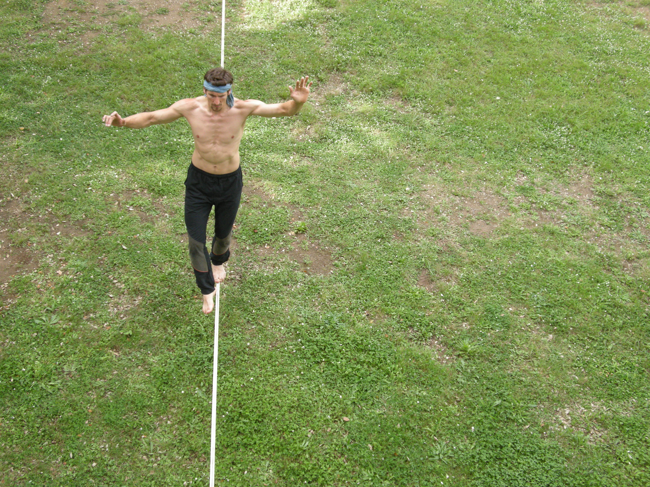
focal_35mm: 45
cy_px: 244
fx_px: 845
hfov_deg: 42.1
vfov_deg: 32.2
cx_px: 325
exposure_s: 1/250
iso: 189
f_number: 3.1
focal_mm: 9.6
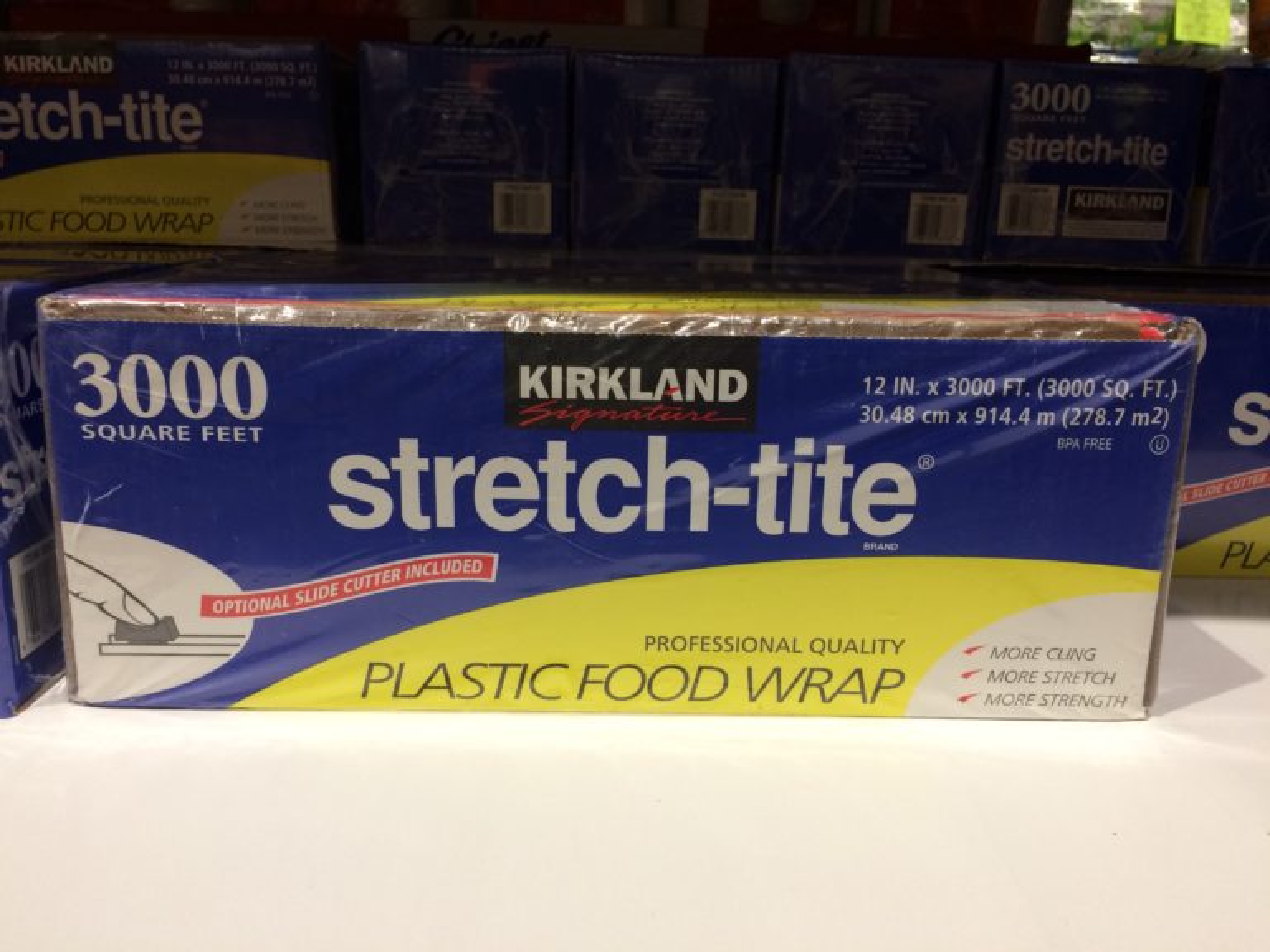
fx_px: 1064
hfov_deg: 61.7
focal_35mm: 29
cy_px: 476
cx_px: 635
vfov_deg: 48.2
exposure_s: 1/30
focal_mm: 4.15
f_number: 2.2
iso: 80
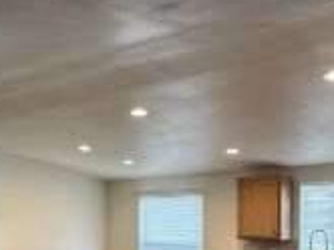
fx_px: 559
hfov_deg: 32.4
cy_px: 226
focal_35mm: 58
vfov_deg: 24.4
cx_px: 66
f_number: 1.78
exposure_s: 1/60
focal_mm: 6.86
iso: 125
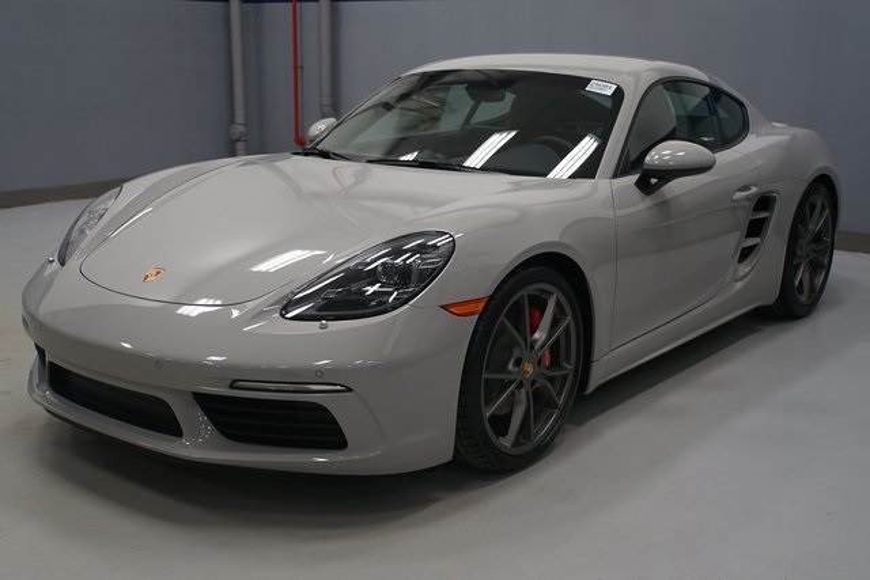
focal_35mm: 41
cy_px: 290
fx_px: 991
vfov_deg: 32.6
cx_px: 435
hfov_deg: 47.4
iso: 500
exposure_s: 1/160
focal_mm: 27.8
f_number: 4
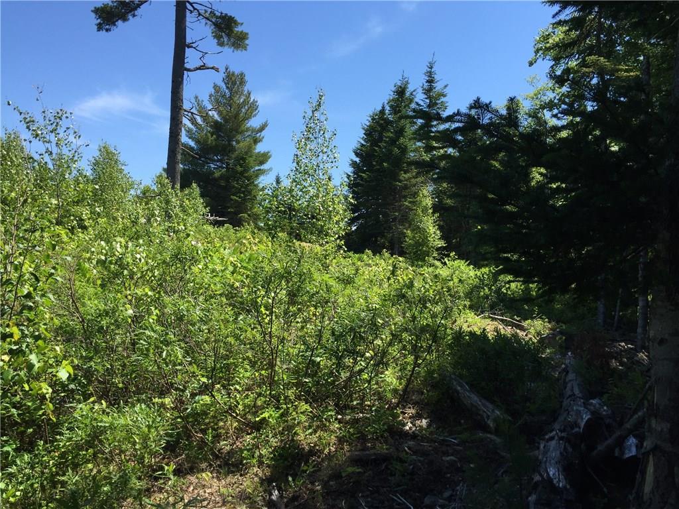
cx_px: 340
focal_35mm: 29
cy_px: 254
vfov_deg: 48.2
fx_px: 569
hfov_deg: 61.7
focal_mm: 4.15
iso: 32
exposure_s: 1/1319
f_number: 2.2
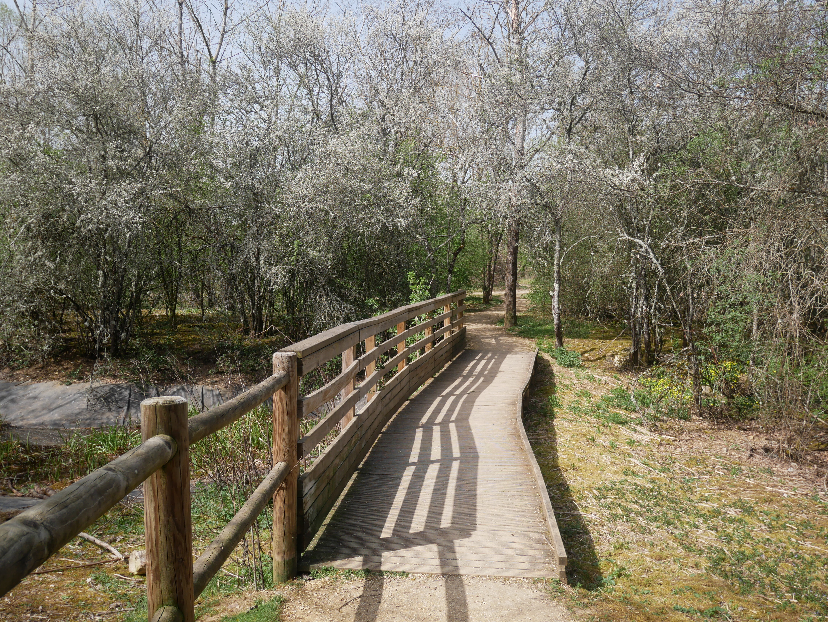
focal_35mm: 32
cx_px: 414
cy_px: 311
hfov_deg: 56.8
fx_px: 766
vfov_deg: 44.2
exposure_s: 1/800
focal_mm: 16
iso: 200
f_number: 4
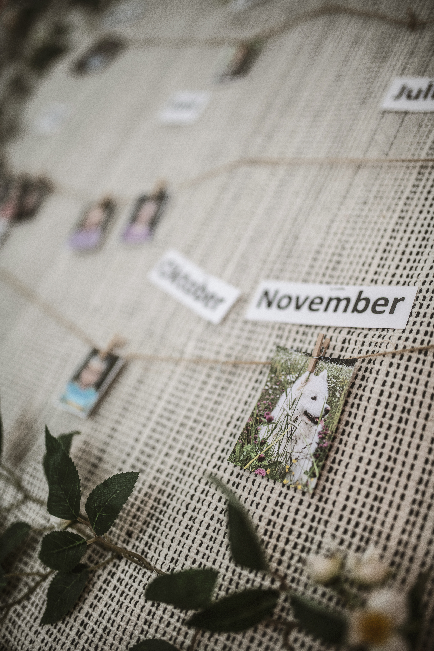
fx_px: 633
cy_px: 326
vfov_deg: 54.4
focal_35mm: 35
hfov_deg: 37.9
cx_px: 217
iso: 250
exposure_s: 1/400
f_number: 1.4
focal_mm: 35
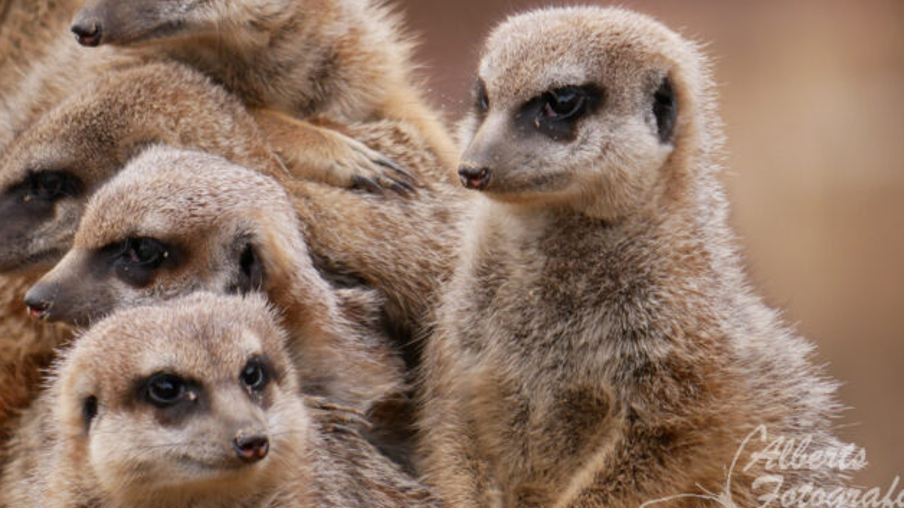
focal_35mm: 656
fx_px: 15722
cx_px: 396
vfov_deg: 1.9
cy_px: 171
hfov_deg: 3.3
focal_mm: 246
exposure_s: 1/320
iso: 800
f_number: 5.3
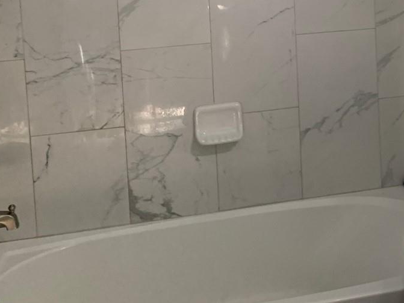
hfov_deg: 30.2
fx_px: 723
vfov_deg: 22.5
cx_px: 341
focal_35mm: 62
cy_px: -19
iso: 80
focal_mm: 4.25
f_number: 1.8
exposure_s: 1/60
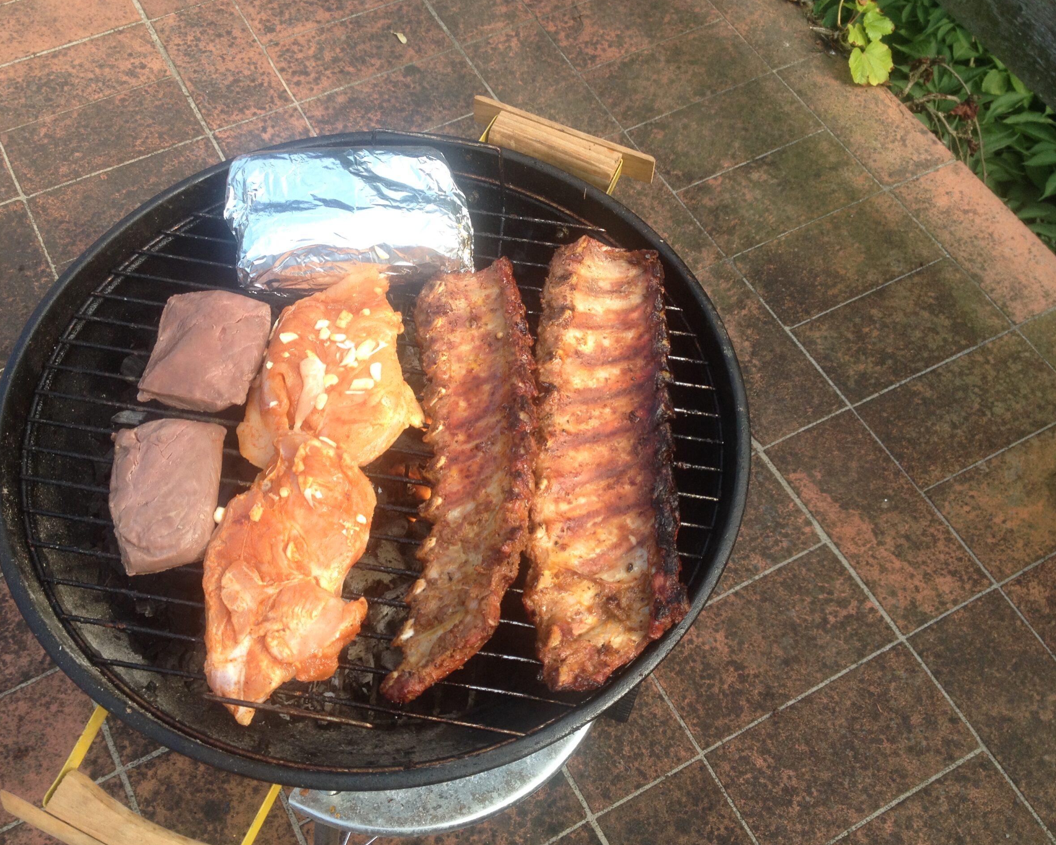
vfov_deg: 40.1
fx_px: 1156
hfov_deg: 49.0
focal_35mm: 37
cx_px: 486
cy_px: 425
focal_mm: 4.28
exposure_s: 1/245
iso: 50
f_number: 2.4
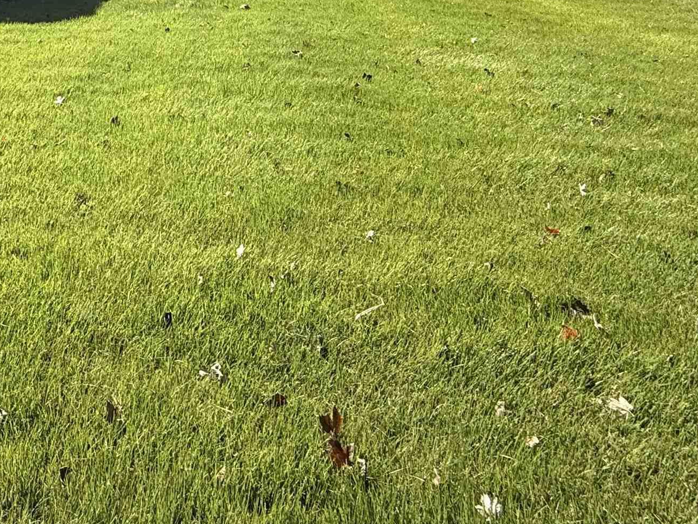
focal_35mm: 33
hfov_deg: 47.6
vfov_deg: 35.6
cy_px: -73
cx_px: 28
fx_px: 665
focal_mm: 2.22
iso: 64
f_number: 2.2
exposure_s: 1/1167
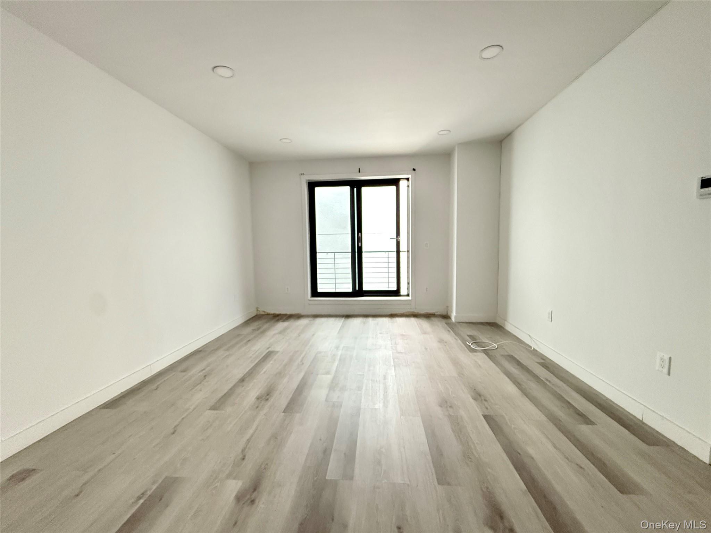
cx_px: 356
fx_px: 288
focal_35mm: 14
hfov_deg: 102.1
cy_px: 266
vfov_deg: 85.7
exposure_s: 1/60
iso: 800
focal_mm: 2.22
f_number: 2.2
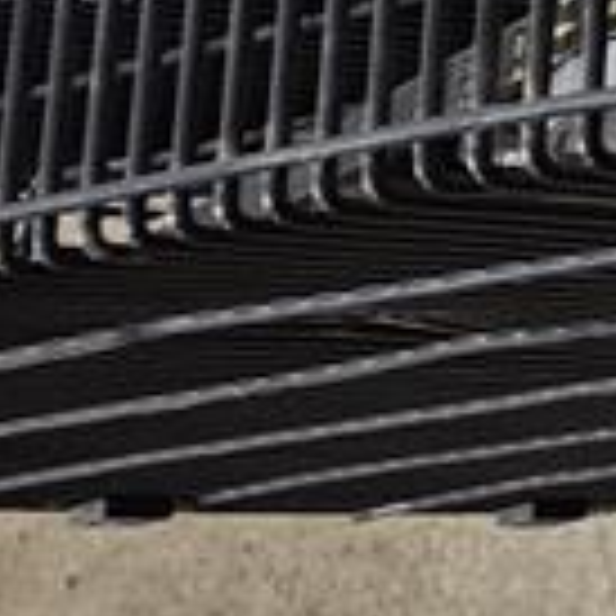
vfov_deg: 10.9
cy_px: -382
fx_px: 3060
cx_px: 2284
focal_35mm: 152
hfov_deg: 8.1
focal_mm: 5.4
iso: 640
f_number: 1.8
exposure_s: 1/25
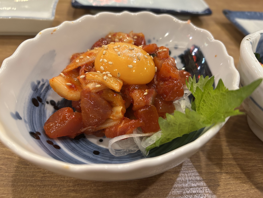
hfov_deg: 67.3
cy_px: 99
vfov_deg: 53.1
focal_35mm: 26
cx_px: 132
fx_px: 198
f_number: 1.5
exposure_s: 1/50
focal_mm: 5.7
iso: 320
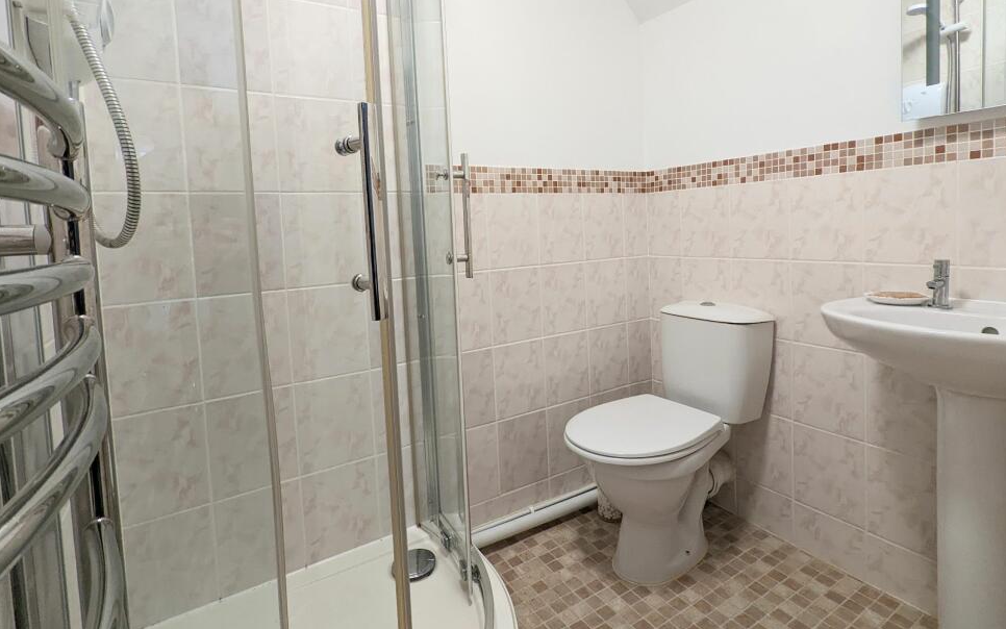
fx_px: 494
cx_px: 512
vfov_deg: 64.4
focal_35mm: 18
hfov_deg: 91.1
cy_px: 249
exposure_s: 1/100
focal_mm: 2.35
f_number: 2.2
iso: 330
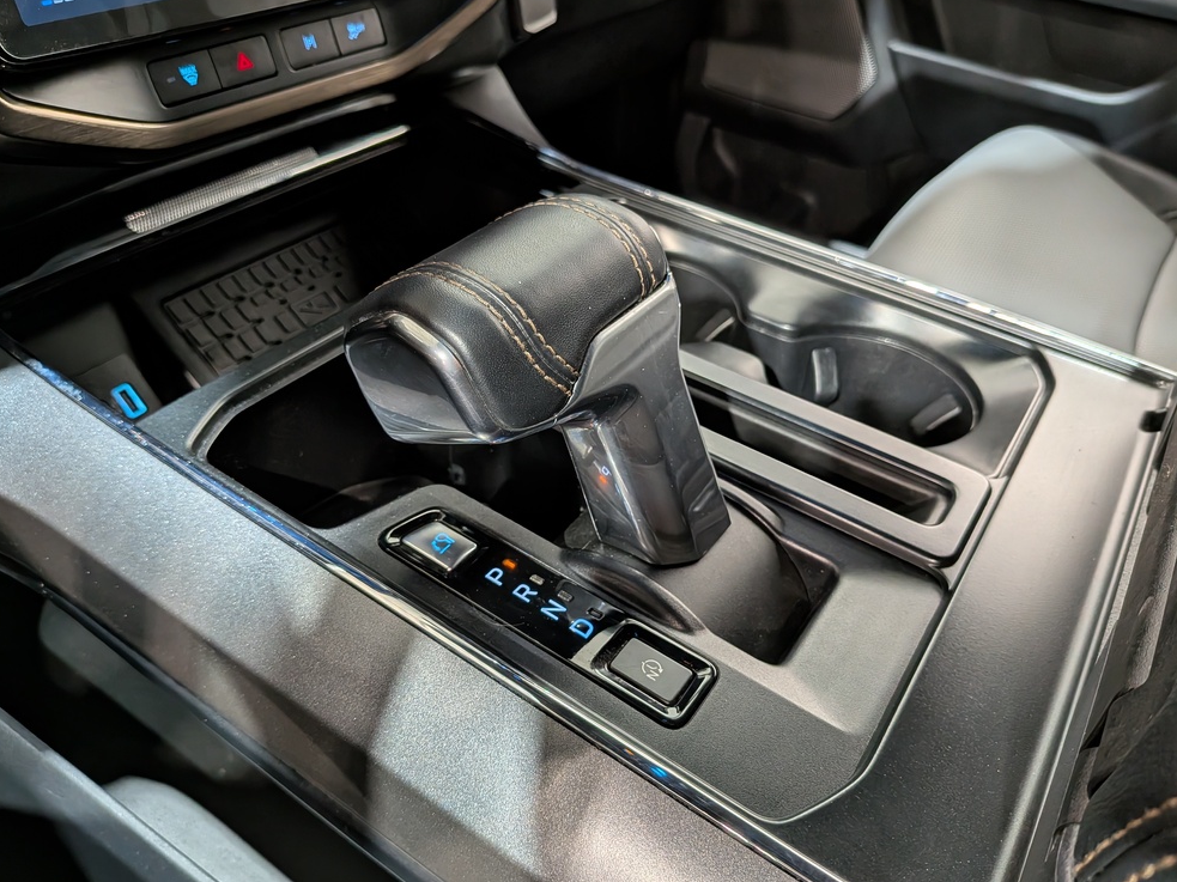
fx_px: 850
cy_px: 454
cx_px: 571
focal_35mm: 25
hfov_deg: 69.4
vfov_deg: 54.9
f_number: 1.7
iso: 31
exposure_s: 1/19
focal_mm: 4.53
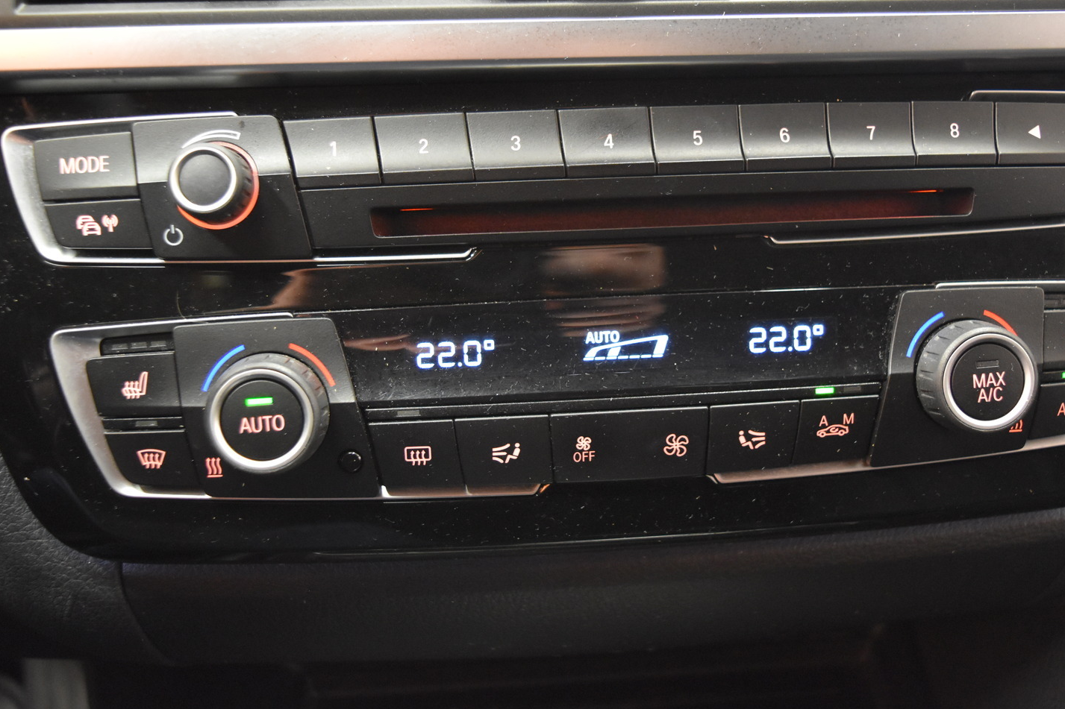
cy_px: 308
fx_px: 1259
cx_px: 590
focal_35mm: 43
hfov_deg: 45.8
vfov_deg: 31.4
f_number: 4
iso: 3200
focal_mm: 25
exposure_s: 1/30
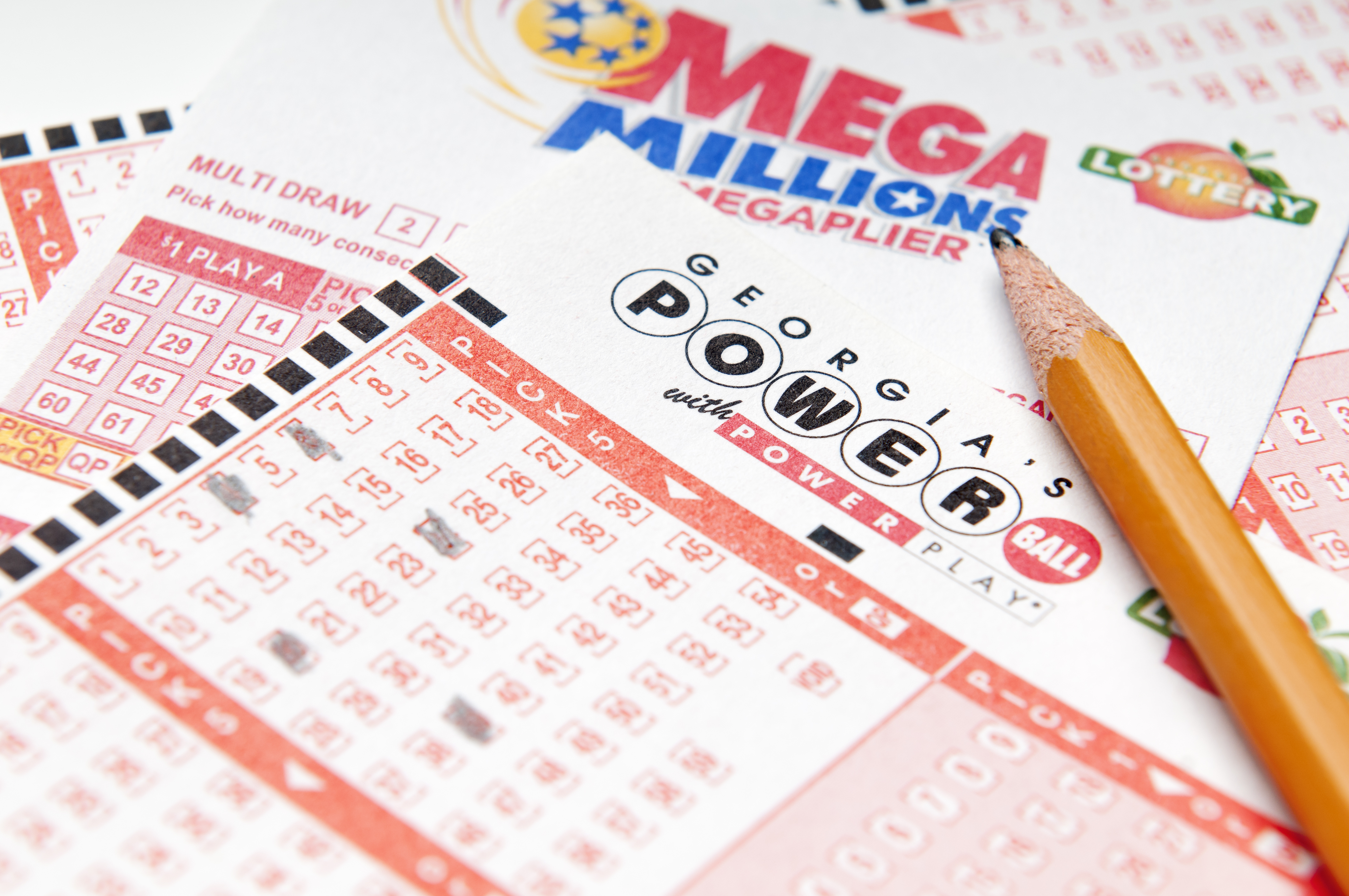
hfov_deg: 19.5
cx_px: 674
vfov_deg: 13.0
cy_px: 448
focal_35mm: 105
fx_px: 3930
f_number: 9
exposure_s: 1/200
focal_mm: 70
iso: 100
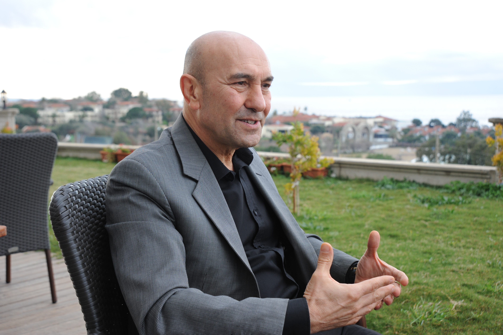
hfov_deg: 41.1
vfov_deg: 28.0
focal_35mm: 48
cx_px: 252
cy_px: 168
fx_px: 670
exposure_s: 1/320
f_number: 9
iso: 800
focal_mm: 48
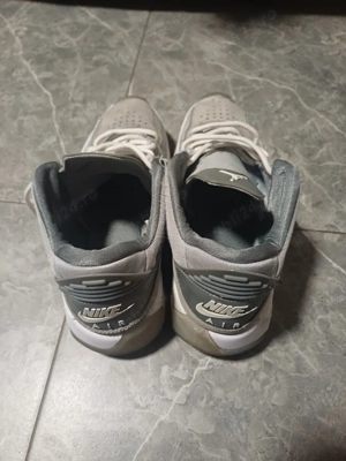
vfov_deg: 69.4
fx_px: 333
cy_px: 230
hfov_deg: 54.9
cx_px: 173
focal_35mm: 25
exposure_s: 1/20
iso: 640
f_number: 1.8
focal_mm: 4.65
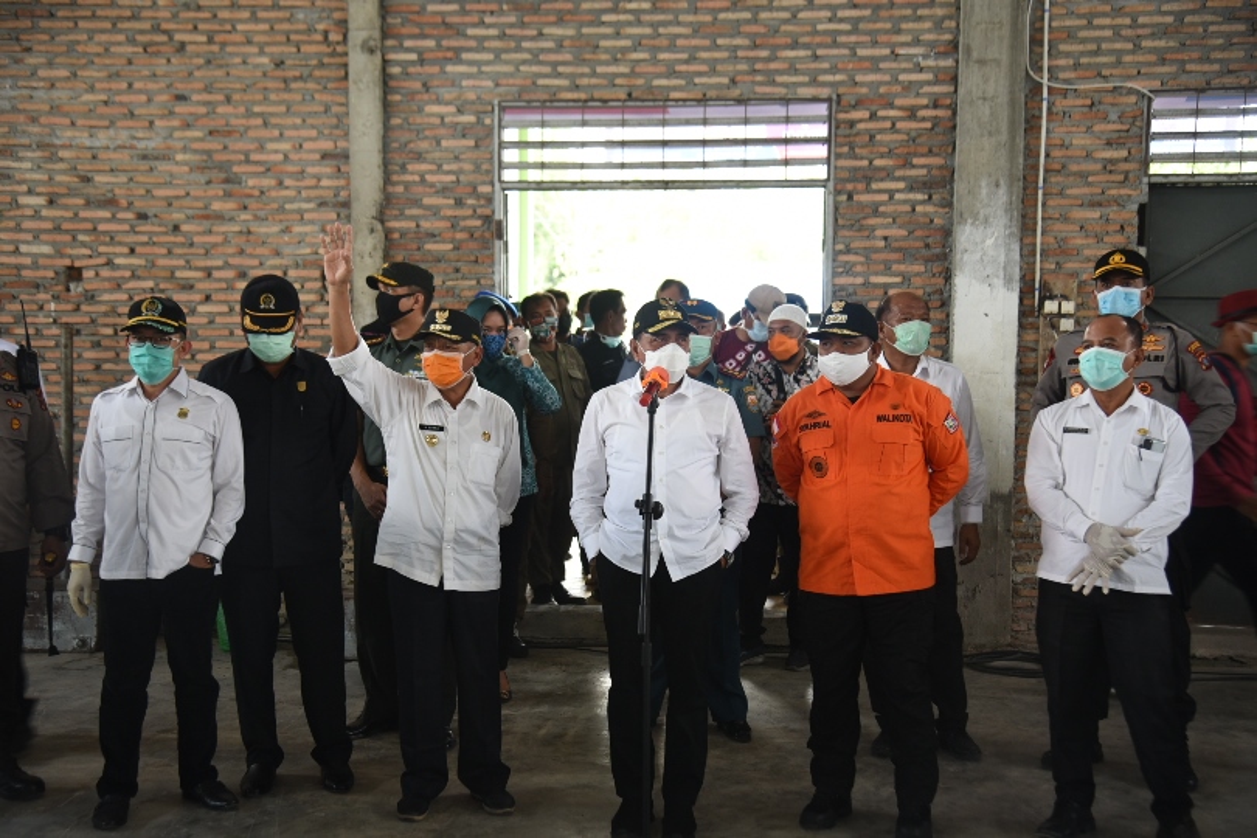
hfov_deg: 44.5
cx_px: 628
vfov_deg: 30.5
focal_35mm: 44
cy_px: 419
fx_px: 1536
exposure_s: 1/60
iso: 640
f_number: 4
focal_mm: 44
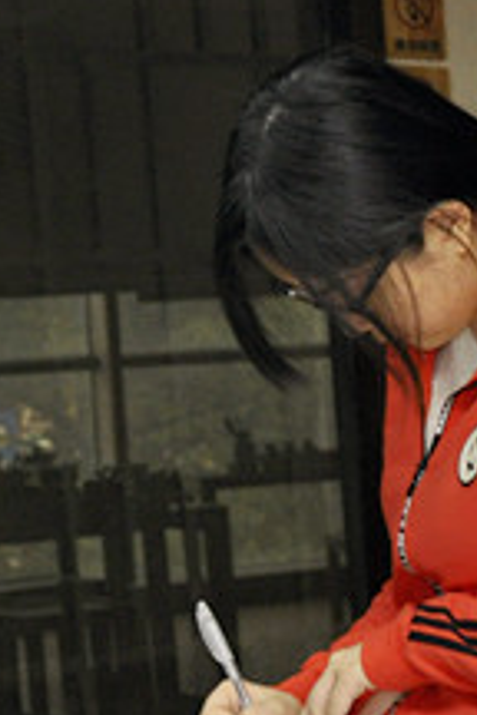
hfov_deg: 9.5
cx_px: 1034
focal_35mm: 133
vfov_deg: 15.3
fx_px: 2643
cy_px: 571
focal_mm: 24
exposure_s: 1/100
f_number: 3.8
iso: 800
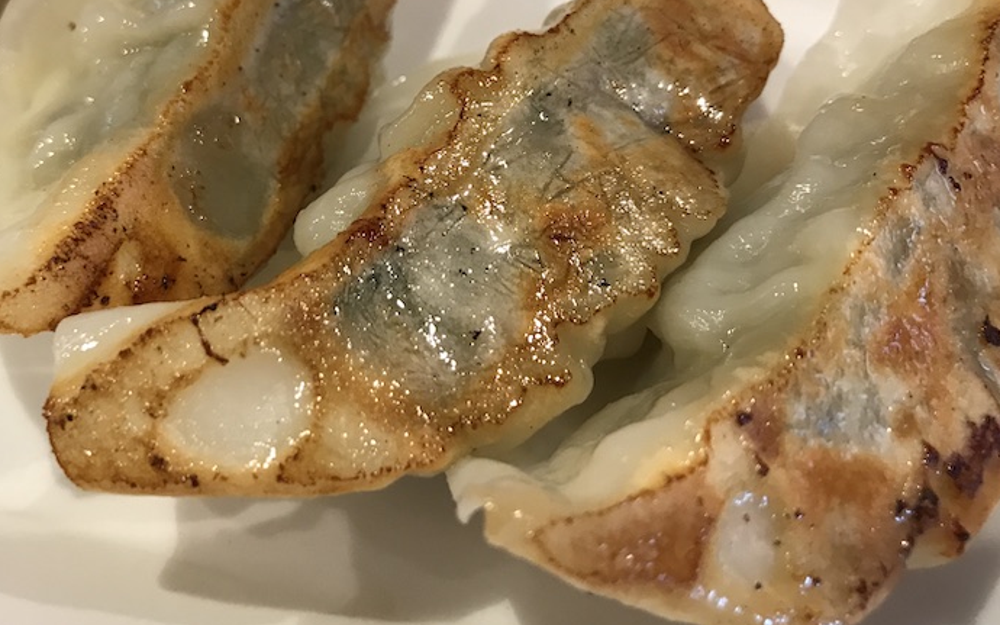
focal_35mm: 43
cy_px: 168
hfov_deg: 45.8
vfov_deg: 29.5
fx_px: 1172
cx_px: 368
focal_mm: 3.99
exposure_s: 1/17
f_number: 1.8
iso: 40
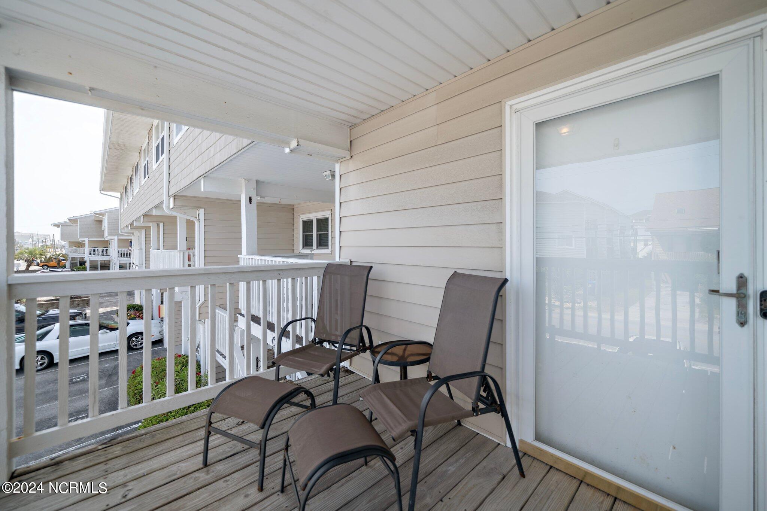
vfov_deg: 81.2
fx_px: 298
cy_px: 256
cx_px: 384
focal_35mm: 14
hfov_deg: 104.3
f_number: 4
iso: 100
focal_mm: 14
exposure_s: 1/160
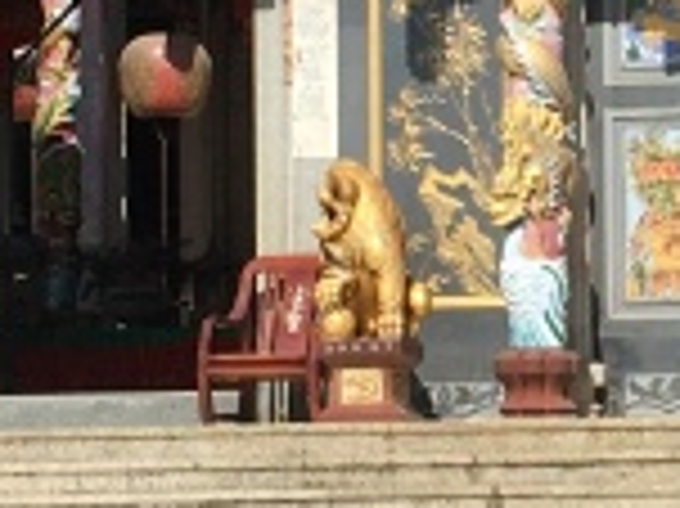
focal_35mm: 231
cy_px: 202
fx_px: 4534
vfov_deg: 6.4
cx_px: 635
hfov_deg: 8.5
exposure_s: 1/2079
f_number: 2.2
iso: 25
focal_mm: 4.15
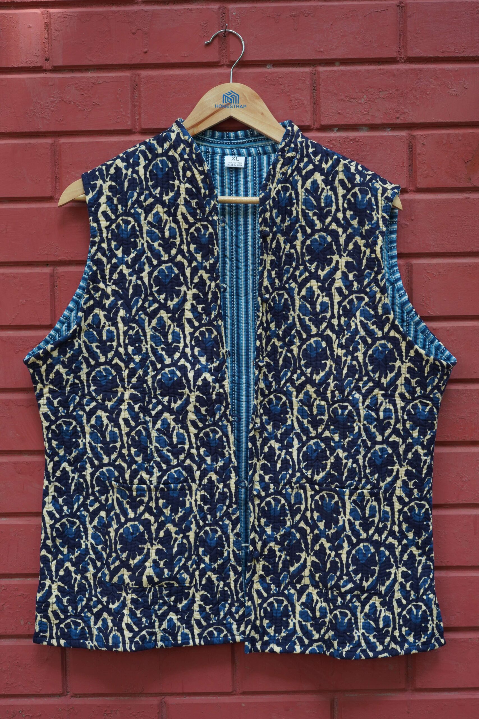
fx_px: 998
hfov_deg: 27.0
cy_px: 360
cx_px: 240
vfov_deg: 39.6
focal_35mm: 50
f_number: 8
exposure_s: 1/160
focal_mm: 50
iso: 800
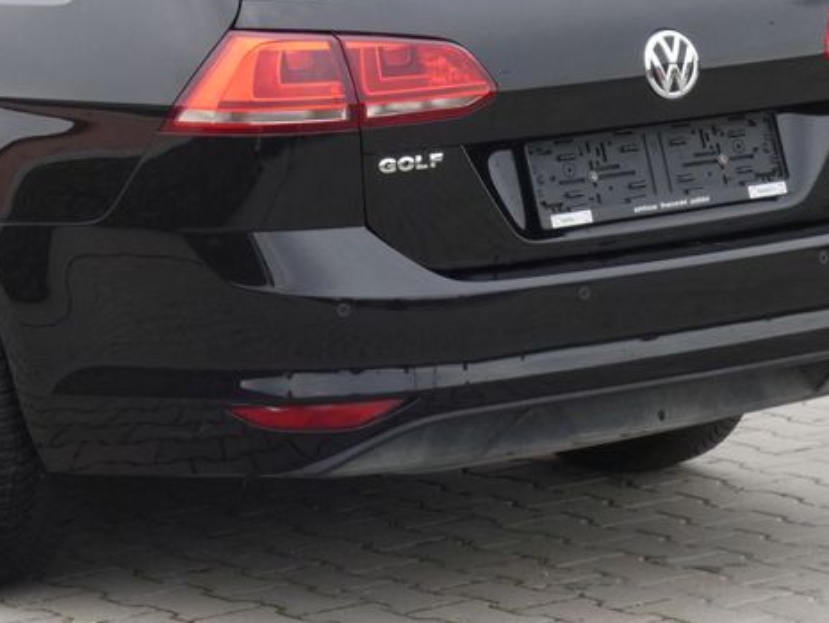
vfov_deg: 9.1
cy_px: 98
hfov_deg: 12.0
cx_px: 75
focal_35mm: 163
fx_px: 3905
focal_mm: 13.3
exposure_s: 1/80
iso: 125
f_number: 5.6
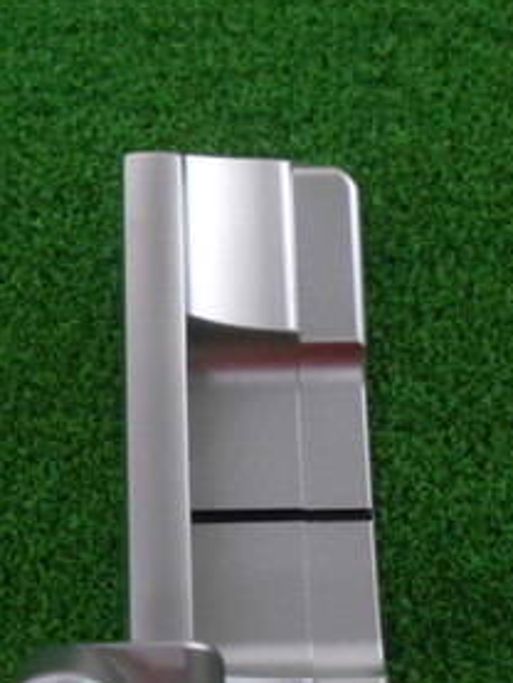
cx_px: 195
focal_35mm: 60
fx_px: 1185
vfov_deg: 31.7
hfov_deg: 24.4
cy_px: 501
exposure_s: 1/250
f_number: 3.2
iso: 800
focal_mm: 4.6
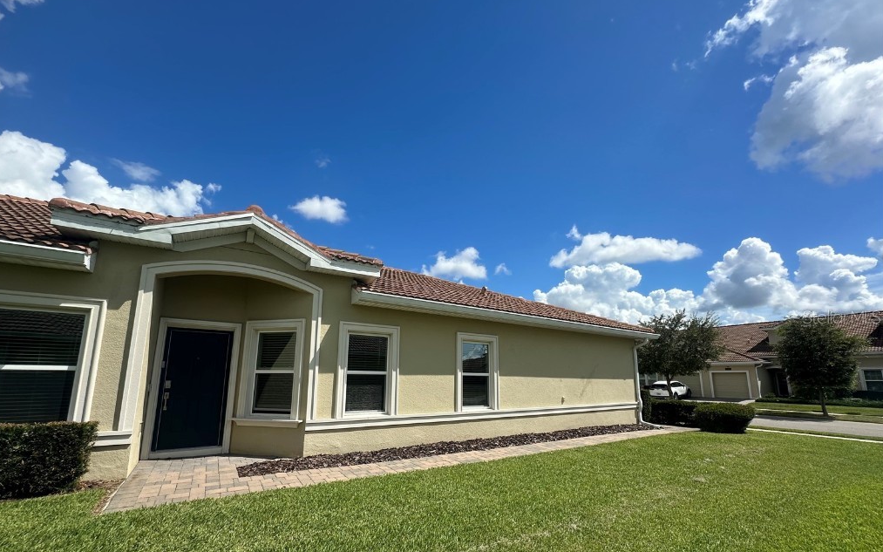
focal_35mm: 15
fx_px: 361
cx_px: 438
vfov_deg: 74.3
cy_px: 317
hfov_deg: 101.5
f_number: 2.2
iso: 50
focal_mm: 2.22
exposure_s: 1/2618
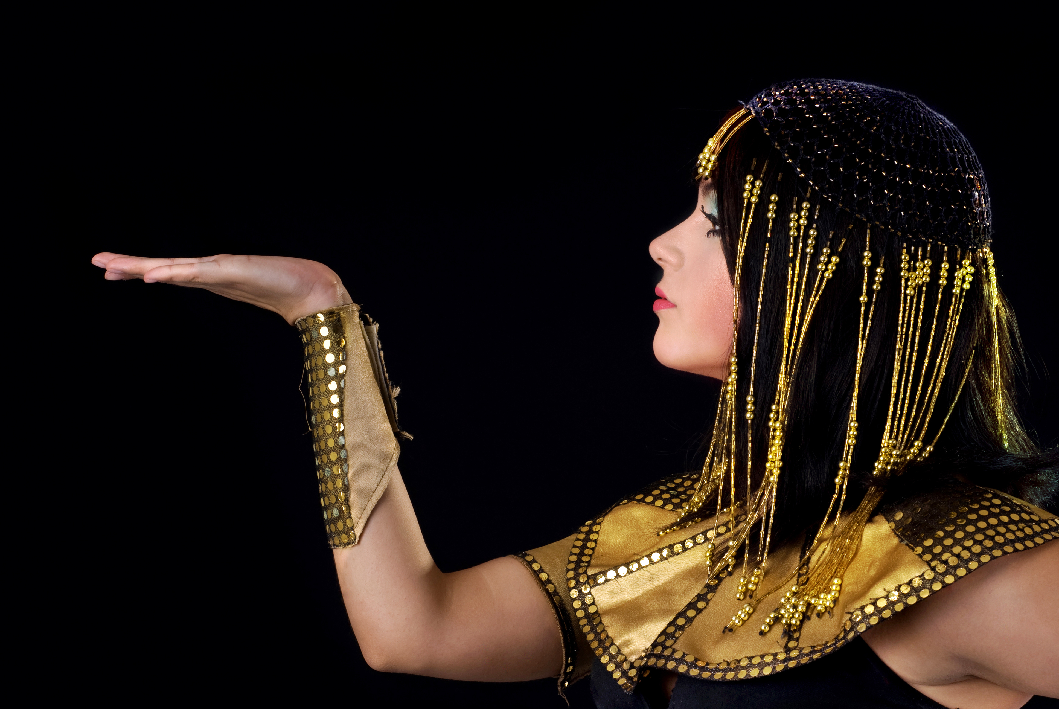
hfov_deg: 27.0
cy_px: 354
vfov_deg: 18.2
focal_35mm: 75
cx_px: 530
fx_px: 2209
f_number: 10
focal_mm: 50
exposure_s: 1/200
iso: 100
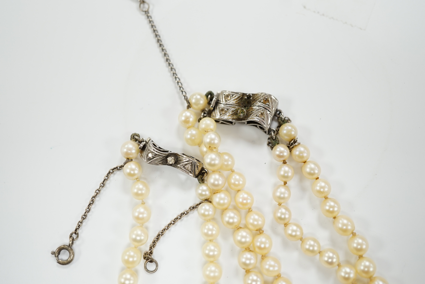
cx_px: 212
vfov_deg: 29.9
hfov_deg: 43.6
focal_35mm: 45
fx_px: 531
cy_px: 142
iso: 320
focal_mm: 30
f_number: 3.5
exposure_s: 1/60
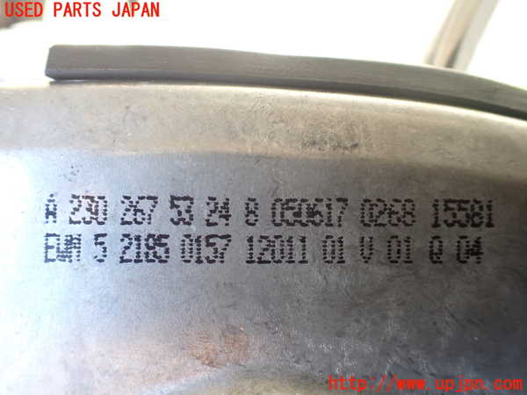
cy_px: 198
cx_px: 264
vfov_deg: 46.8
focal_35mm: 30
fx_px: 457
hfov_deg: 60.0
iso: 250
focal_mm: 5.4
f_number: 2.3
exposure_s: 1/125
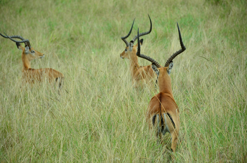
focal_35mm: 210
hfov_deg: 9.8
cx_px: 124
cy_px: 82
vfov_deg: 6.5
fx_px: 1438
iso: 160
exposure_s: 1/640
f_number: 5.6
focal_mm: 140
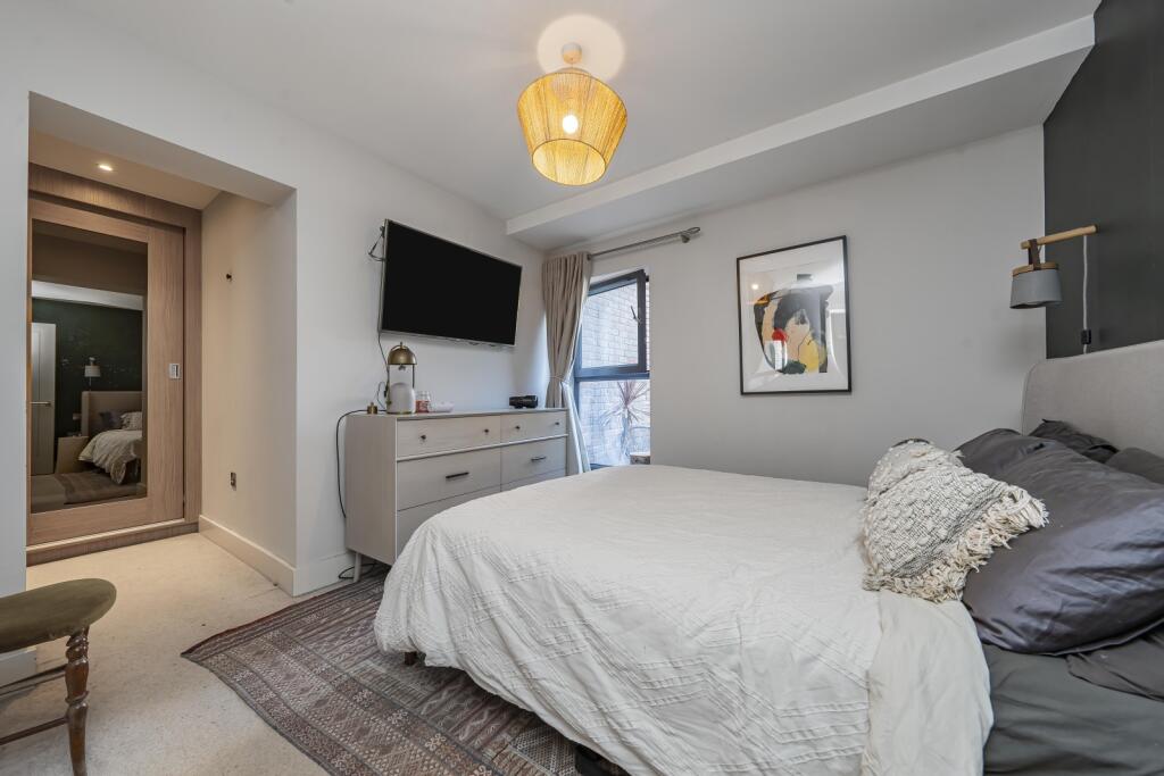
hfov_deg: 112.6
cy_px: 388
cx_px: 582
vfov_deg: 90.0
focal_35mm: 12
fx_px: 388
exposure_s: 1/8
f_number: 9
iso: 320
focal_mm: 12
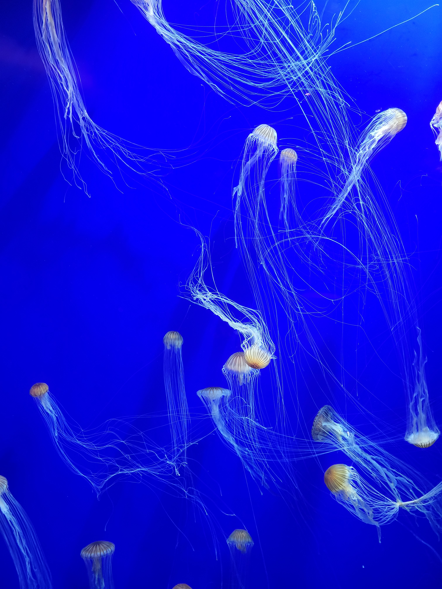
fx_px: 443
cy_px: 294
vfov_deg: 67.3
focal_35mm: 26
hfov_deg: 53.1
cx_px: 221
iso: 400
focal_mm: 5.4
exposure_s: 1/40
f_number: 1.8
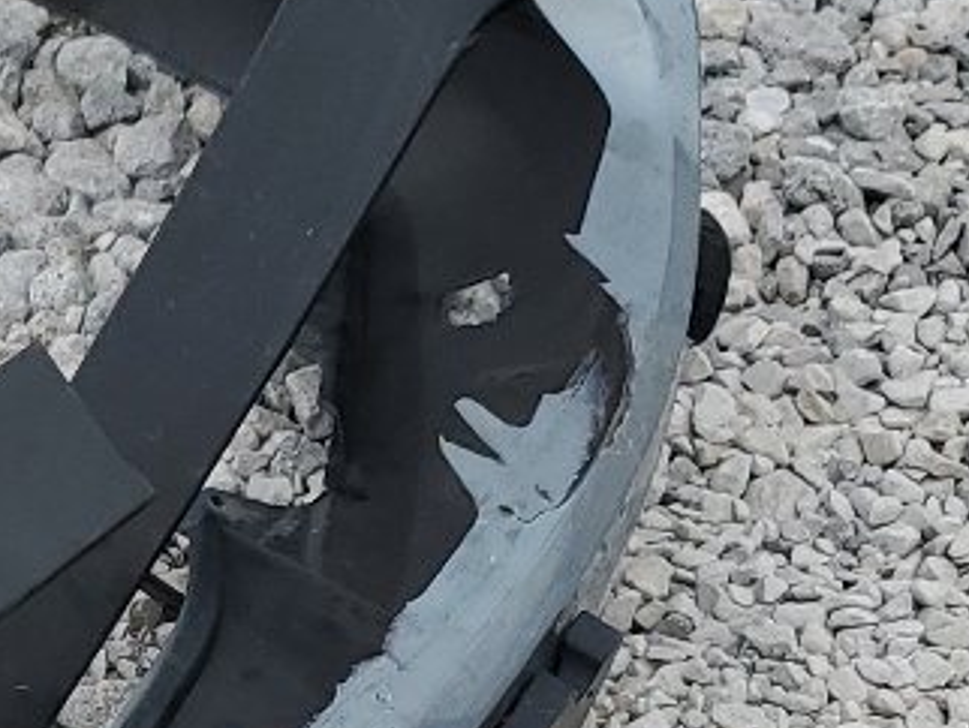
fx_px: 3614
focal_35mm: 129
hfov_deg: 14.4
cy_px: 990
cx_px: -400
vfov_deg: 11.2
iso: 50
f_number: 1.5
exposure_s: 1/3333
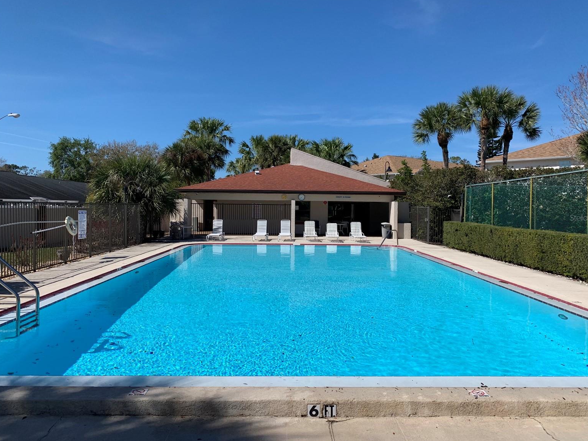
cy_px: 217
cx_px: 301
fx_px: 459
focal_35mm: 27
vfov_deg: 51.4
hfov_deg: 65.3
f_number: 1.8
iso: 25
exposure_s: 1/4274
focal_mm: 4.25
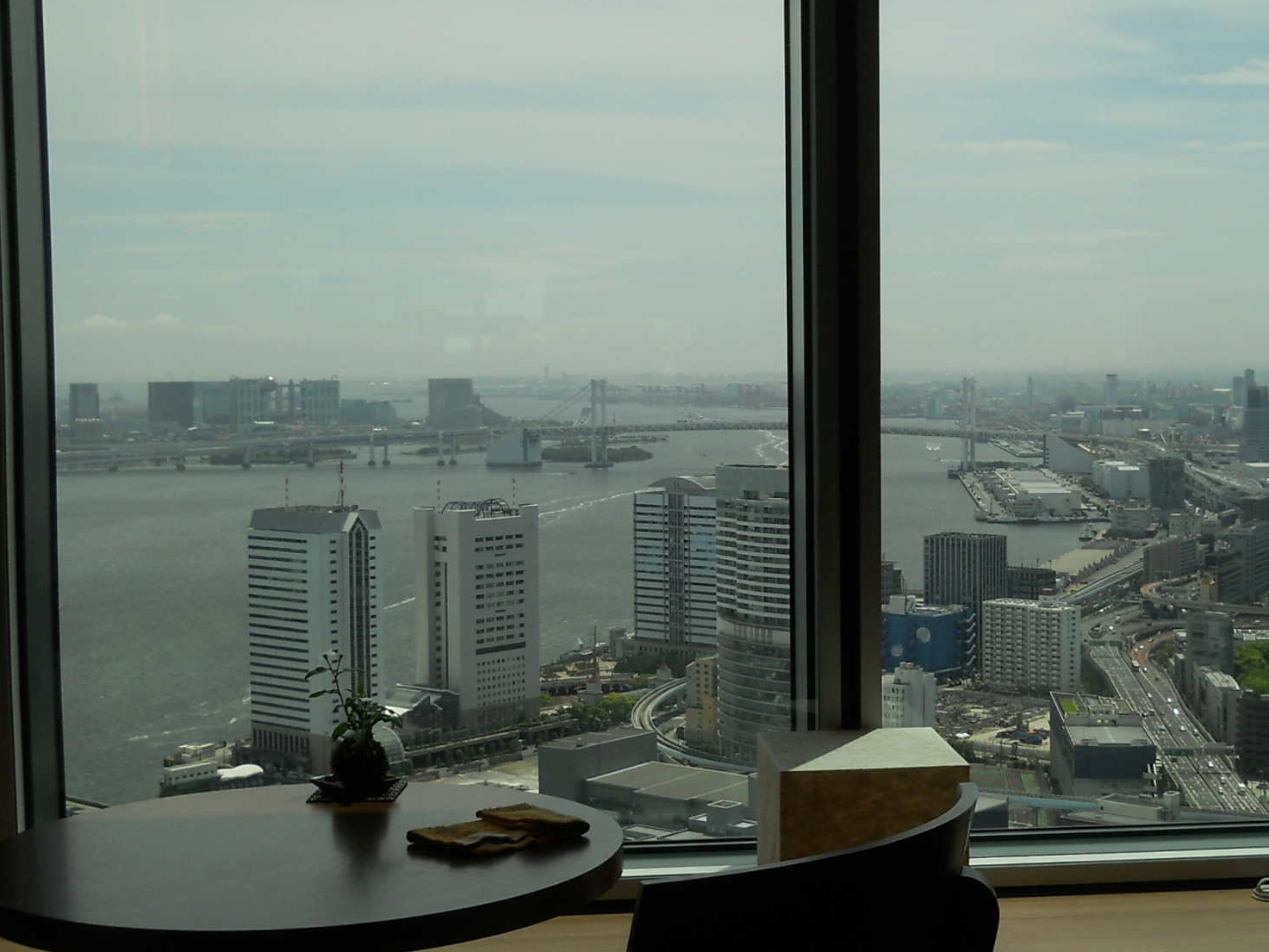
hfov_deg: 33.6
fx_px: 2090
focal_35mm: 57
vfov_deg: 25.6
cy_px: 581
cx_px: 794
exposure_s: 1/400
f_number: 5.5
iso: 80
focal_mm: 6.72
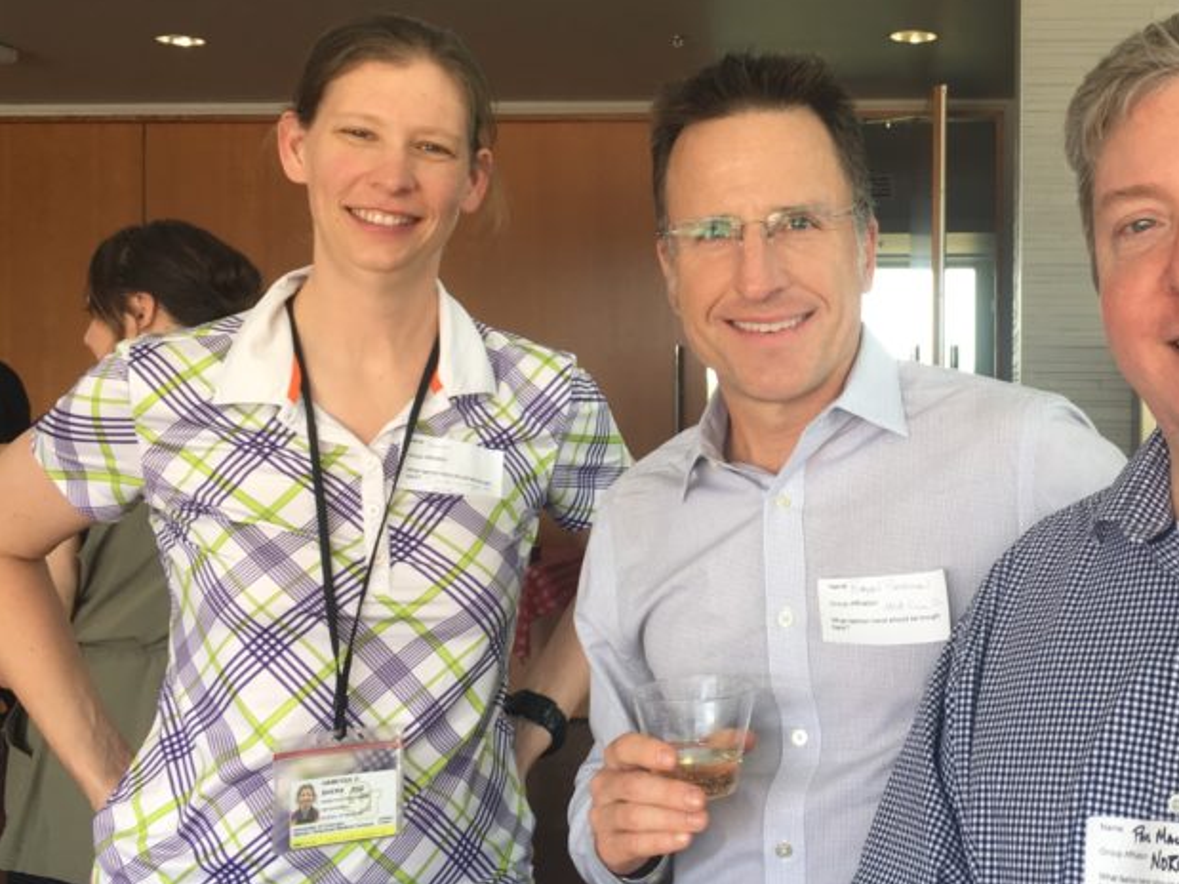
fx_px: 1635
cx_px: 882
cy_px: 383
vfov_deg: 30.2
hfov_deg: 38.7
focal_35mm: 48
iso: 32
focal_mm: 4.15
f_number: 2.2
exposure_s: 1/60
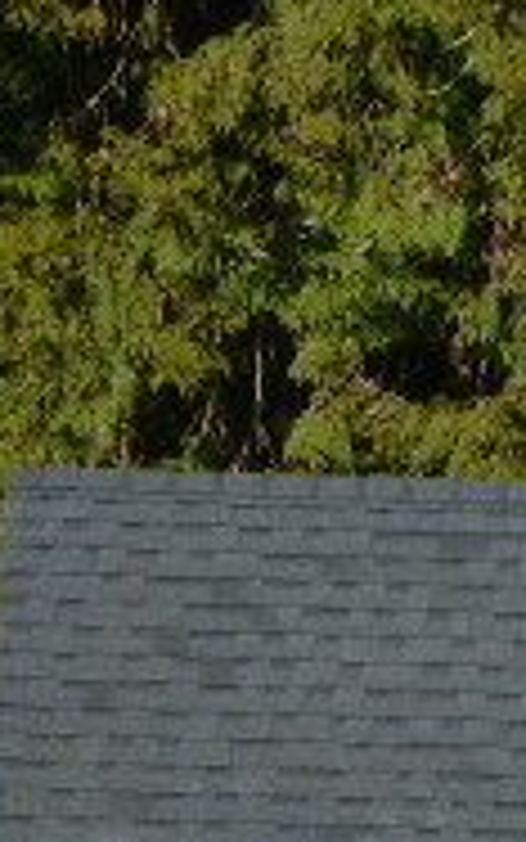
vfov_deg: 3.3
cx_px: 1182
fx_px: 14668
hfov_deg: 2.0
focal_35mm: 640
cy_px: 1054
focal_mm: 31.3
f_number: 5.4
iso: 100
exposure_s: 1/500
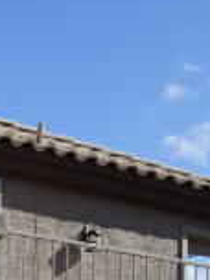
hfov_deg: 9.9
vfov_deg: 12.6
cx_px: -230
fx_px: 1116
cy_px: 548
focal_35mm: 138
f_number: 9
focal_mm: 19
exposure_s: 1/80
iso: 100
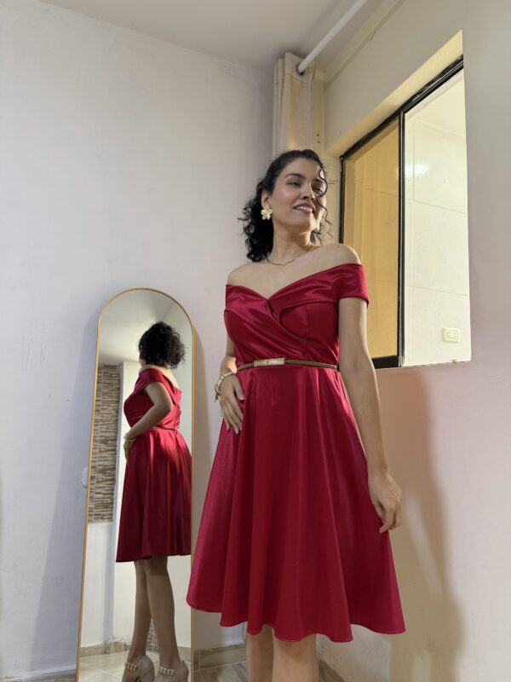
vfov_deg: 71.6
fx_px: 472
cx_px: 256
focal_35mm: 24
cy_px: 341
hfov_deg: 56.8
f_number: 1.78
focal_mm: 6.76
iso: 200
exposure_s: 1/98
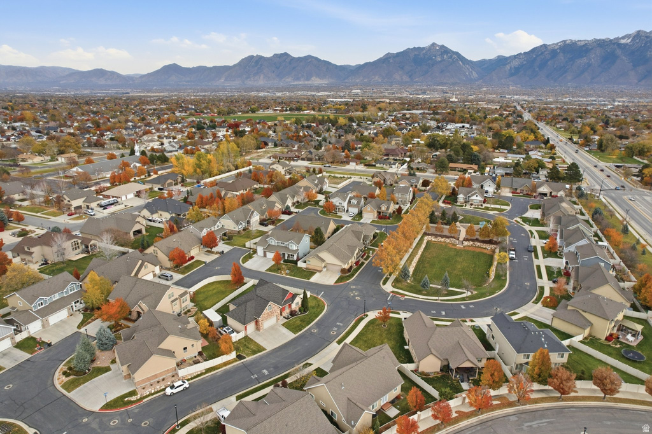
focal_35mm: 22
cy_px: 217
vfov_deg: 57.2
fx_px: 398
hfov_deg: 78.6
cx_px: 326
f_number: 2.8
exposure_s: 1/1250
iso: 150
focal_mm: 8.4
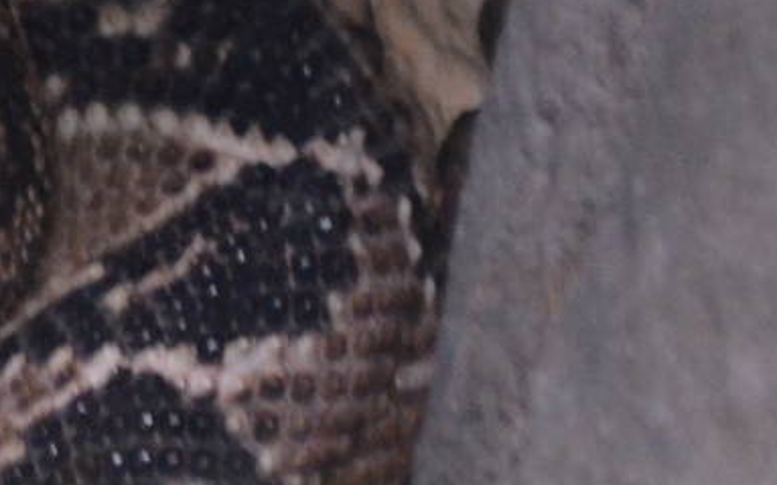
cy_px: 221
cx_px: -361
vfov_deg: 2.9
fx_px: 9440
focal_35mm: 446
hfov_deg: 4.7
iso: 3200
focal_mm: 70
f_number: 4
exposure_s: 1/40
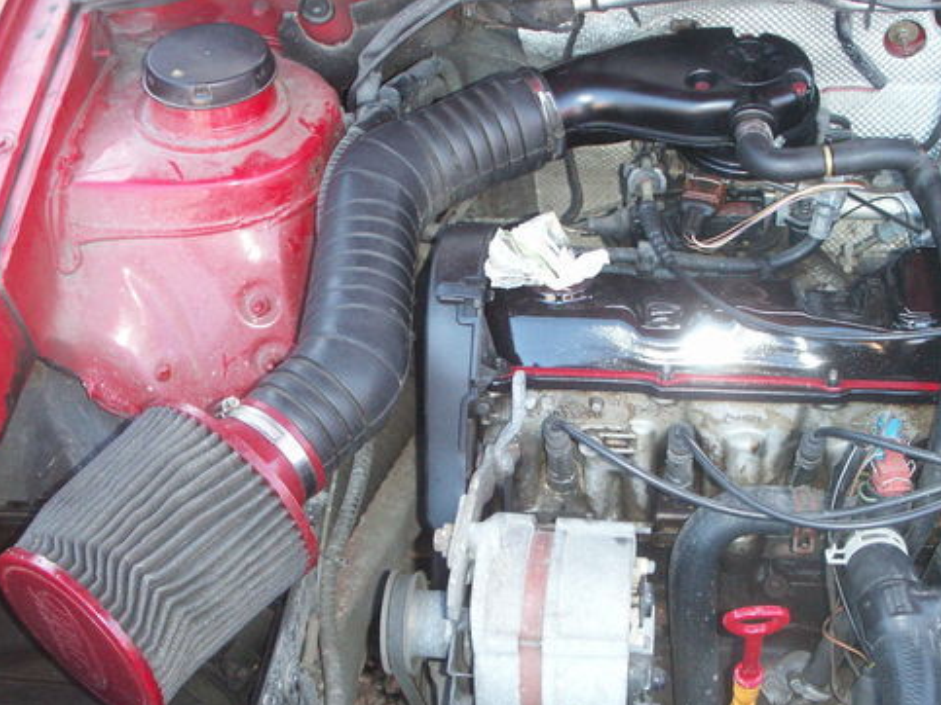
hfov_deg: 38.6
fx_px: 1332
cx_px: 602
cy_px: 419
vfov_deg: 29.6
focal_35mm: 49
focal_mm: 7.7
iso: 160
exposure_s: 1/50
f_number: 3.5
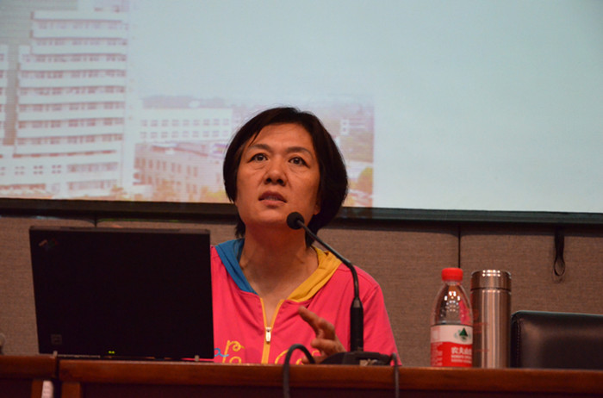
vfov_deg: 13.0
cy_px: 199
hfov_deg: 19.5
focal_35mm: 105
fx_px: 1753
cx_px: 302
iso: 4000
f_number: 5.6
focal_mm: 70
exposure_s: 1/60
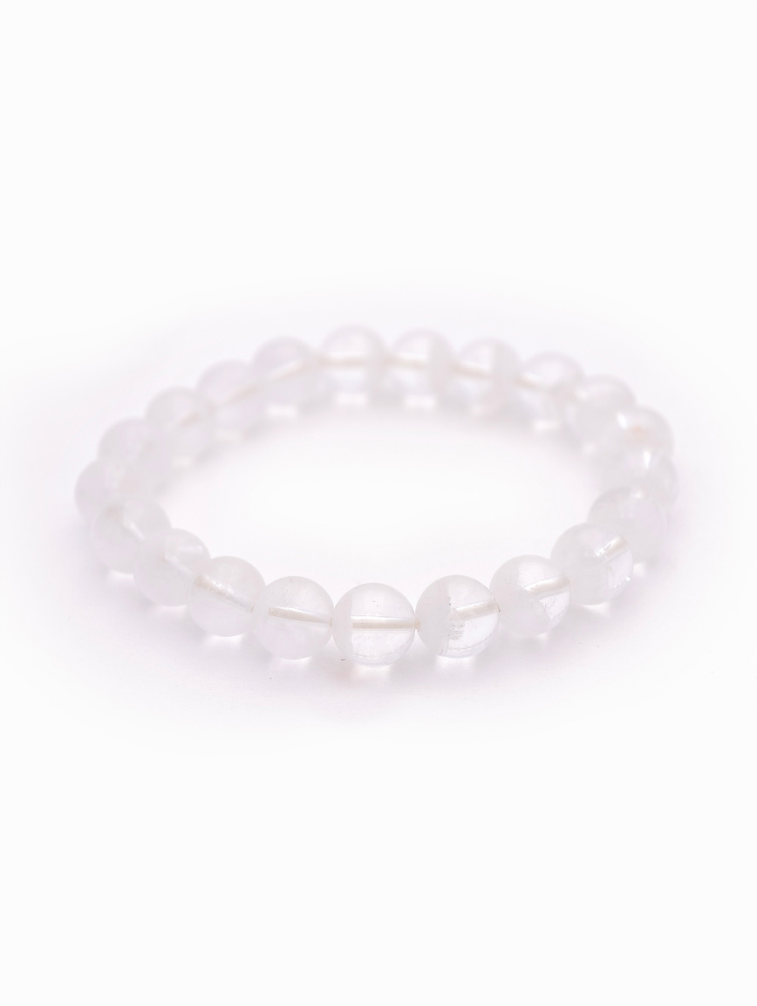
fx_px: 2472
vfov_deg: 23.0
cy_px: 503
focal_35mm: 85
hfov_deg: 17.4
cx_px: 378
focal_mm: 22.48
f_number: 2.67
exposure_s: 1/160
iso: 125
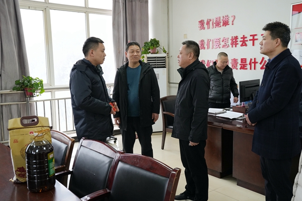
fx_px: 285
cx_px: 151
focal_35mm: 34
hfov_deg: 55.8
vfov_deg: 38.9
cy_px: 100
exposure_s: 1/60
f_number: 7.1
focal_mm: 34
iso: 2000
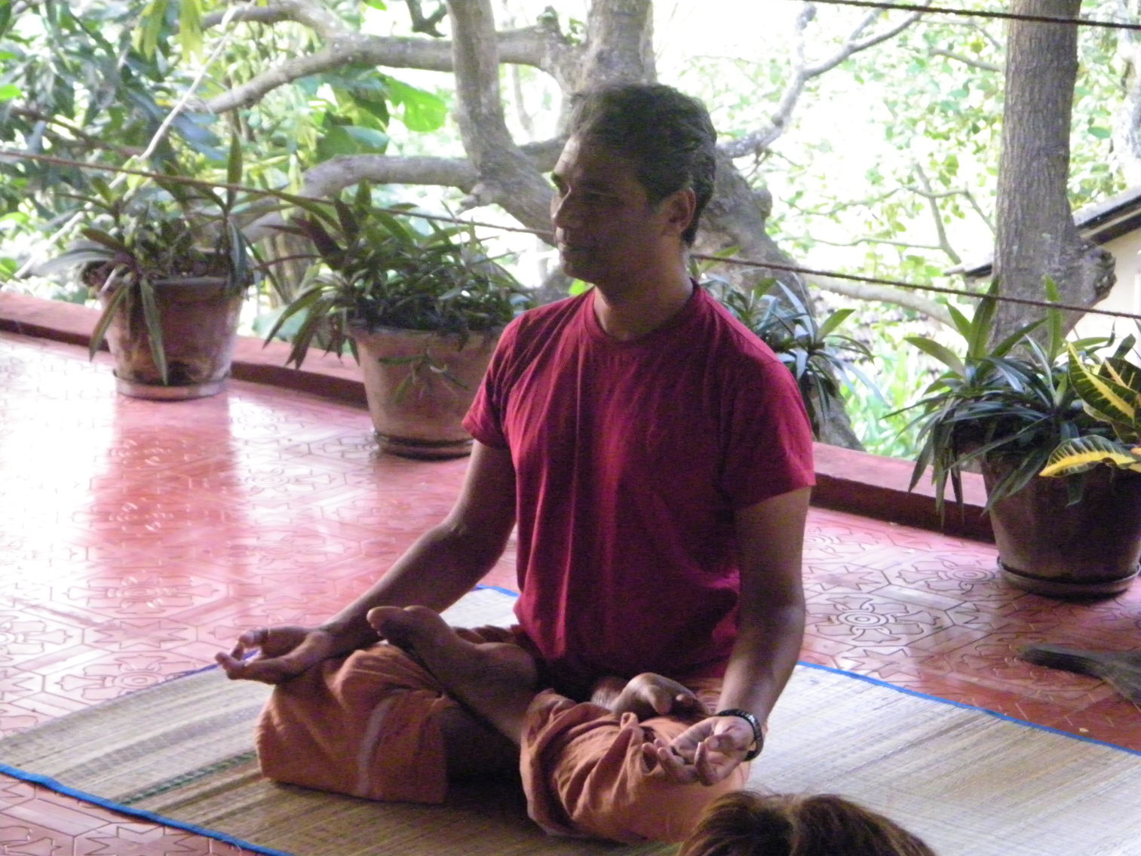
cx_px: 570
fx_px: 3329
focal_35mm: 101
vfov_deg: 14.6
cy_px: 428
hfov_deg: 19.4
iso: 1600
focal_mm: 17.9
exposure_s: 1/25
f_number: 4.6
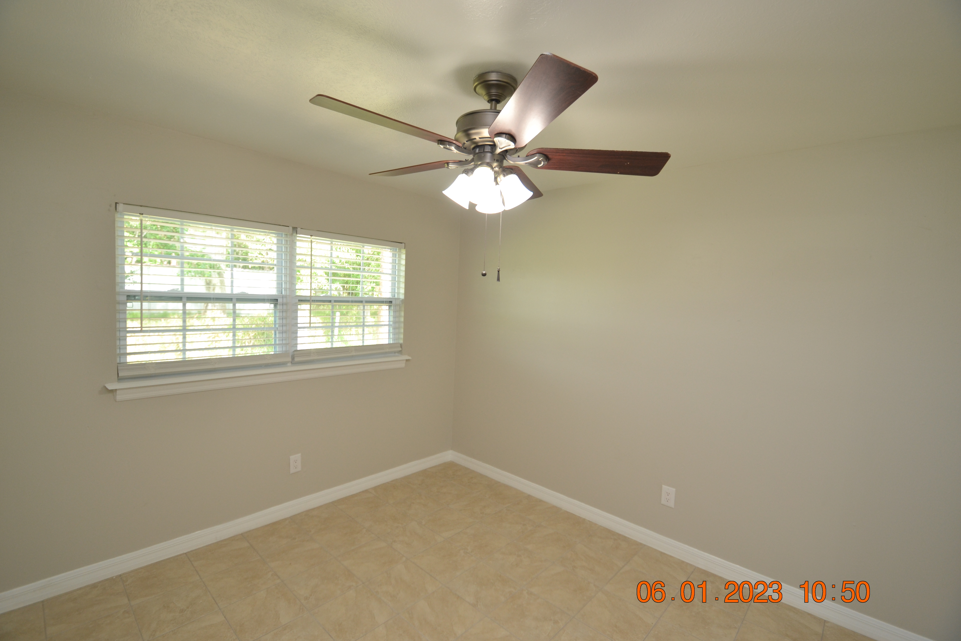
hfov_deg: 100.4
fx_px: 400
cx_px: 480
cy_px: 320
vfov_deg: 77.3
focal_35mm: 15
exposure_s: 1/80
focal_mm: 10
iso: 400
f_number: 4.5
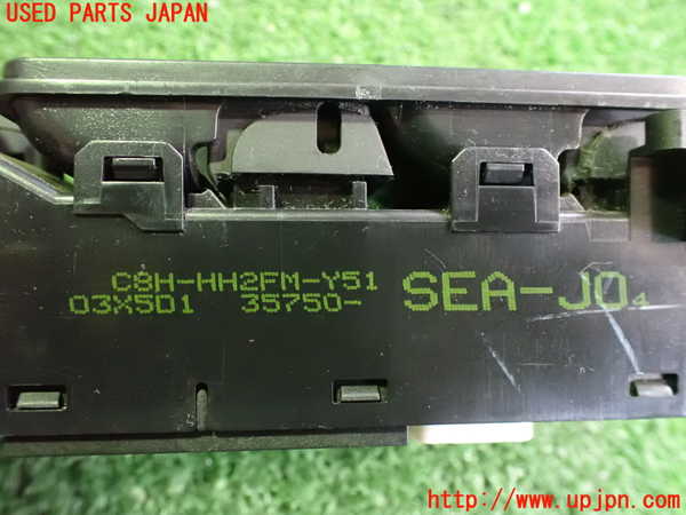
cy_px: 258
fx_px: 595
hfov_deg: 60.0
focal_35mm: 30
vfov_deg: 46.8
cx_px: 343
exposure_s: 1/25
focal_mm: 5.4
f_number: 2.3
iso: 1600
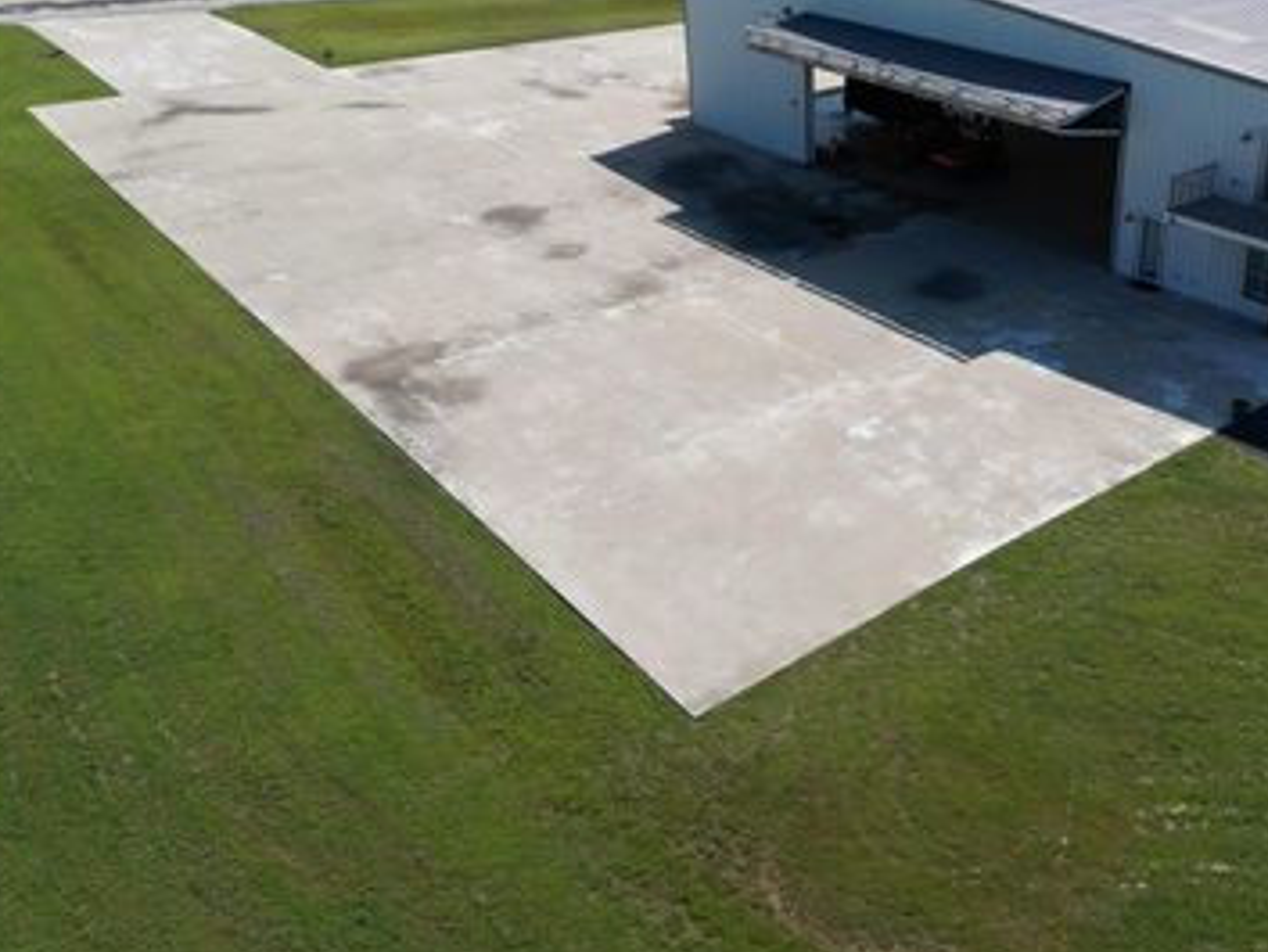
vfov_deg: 41.3
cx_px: 873
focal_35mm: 34
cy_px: 325
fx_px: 1246
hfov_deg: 52.6
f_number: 1.7
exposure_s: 1/4000
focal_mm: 6.72
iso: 150
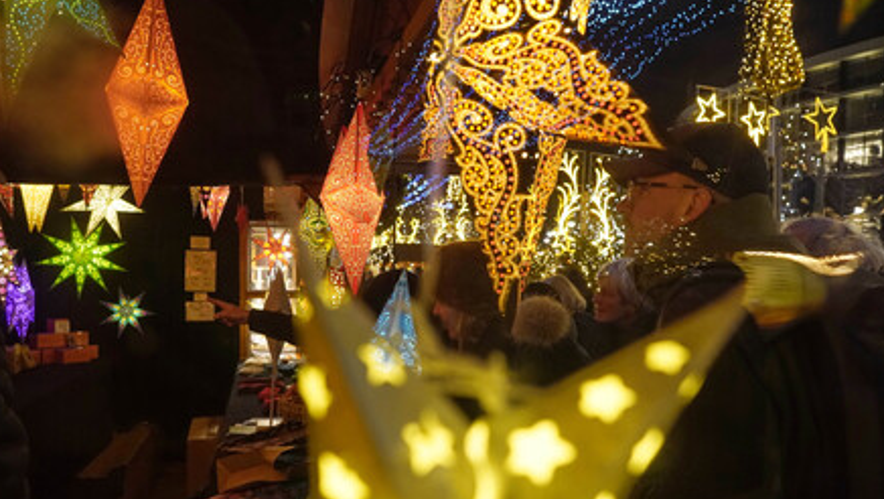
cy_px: 290
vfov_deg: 42.1
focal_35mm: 28
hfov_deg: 68.8
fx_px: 646
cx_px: 442
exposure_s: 1/60
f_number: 4
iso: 1600
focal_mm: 17
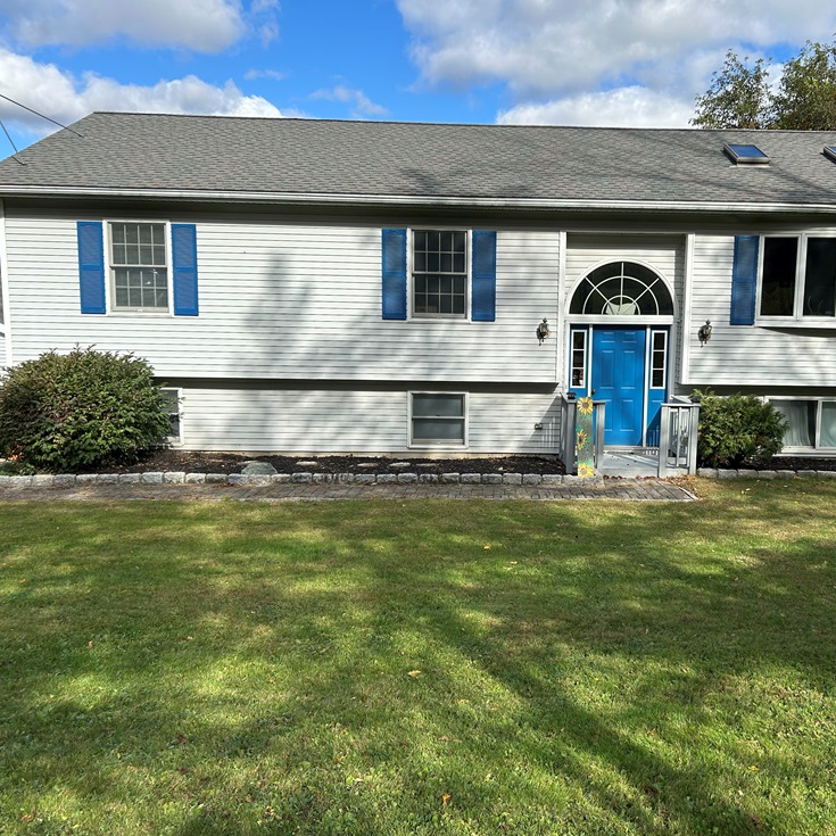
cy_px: 417
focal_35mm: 32
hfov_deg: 50.7
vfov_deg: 51.1
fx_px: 874
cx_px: 508
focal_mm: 5.7
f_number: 1.5
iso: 50
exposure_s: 1/2457
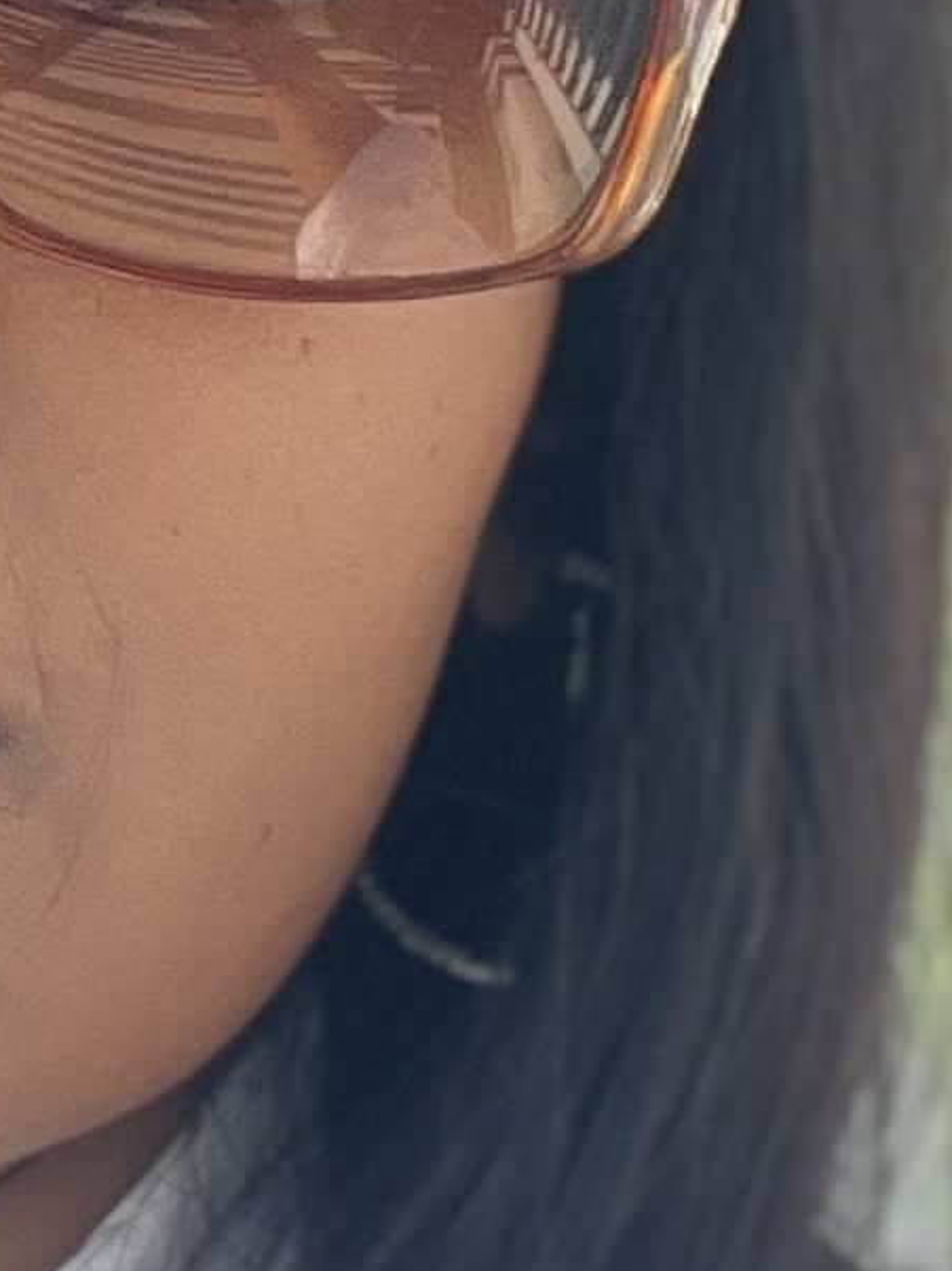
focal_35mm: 154
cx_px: -688
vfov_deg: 12.8
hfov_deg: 9.2
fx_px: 5651
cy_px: 198
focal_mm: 2.71
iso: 32
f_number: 2.2
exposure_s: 1/443
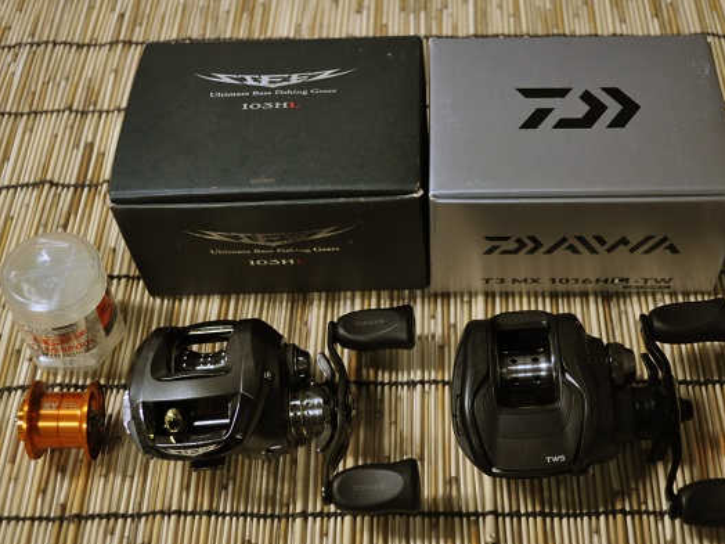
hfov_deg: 41.1
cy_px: 285
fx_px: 963
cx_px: 433
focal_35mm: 46
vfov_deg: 31.5
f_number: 4.2
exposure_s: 1/60
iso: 1250
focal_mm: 26
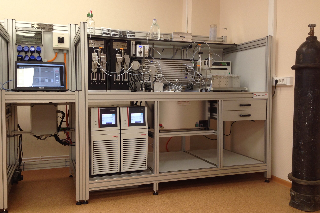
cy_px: 105
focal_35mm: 35
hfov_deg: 54.4
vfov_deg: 37.9
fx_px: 311
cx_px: 158
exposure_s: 1/30
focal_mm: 4.12
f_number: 2.4
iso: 50
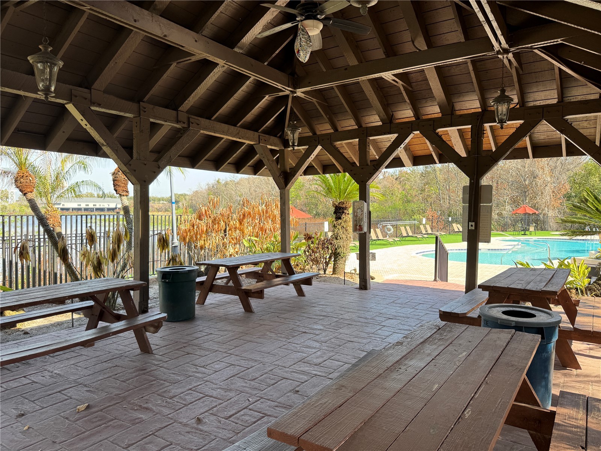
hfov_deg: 71.6
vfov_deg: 56.8
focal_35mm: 24
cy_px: 226
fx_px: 417
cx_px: 300
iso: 80
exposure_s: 1/383
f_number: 1.78
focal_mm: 6.76
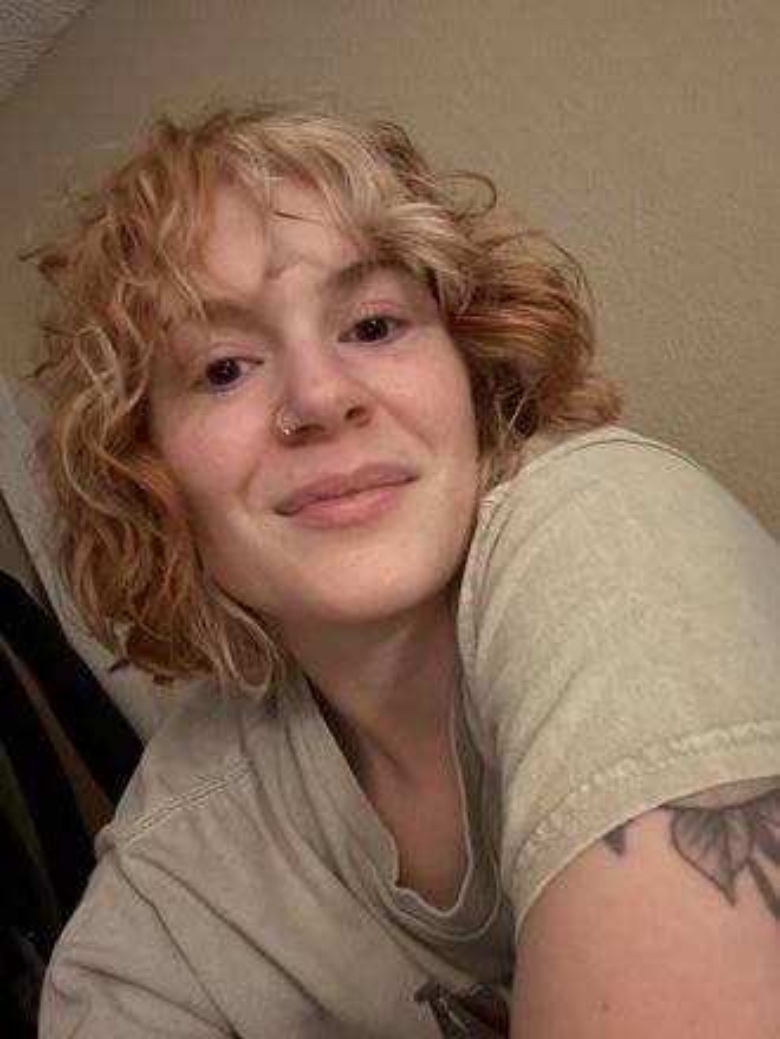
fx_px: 901
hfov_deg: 46.8
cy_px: 520
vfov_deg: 60.0
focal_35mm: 30
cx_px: 390
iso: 1000
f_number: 1.9
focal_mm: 2.69
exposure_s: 1/15
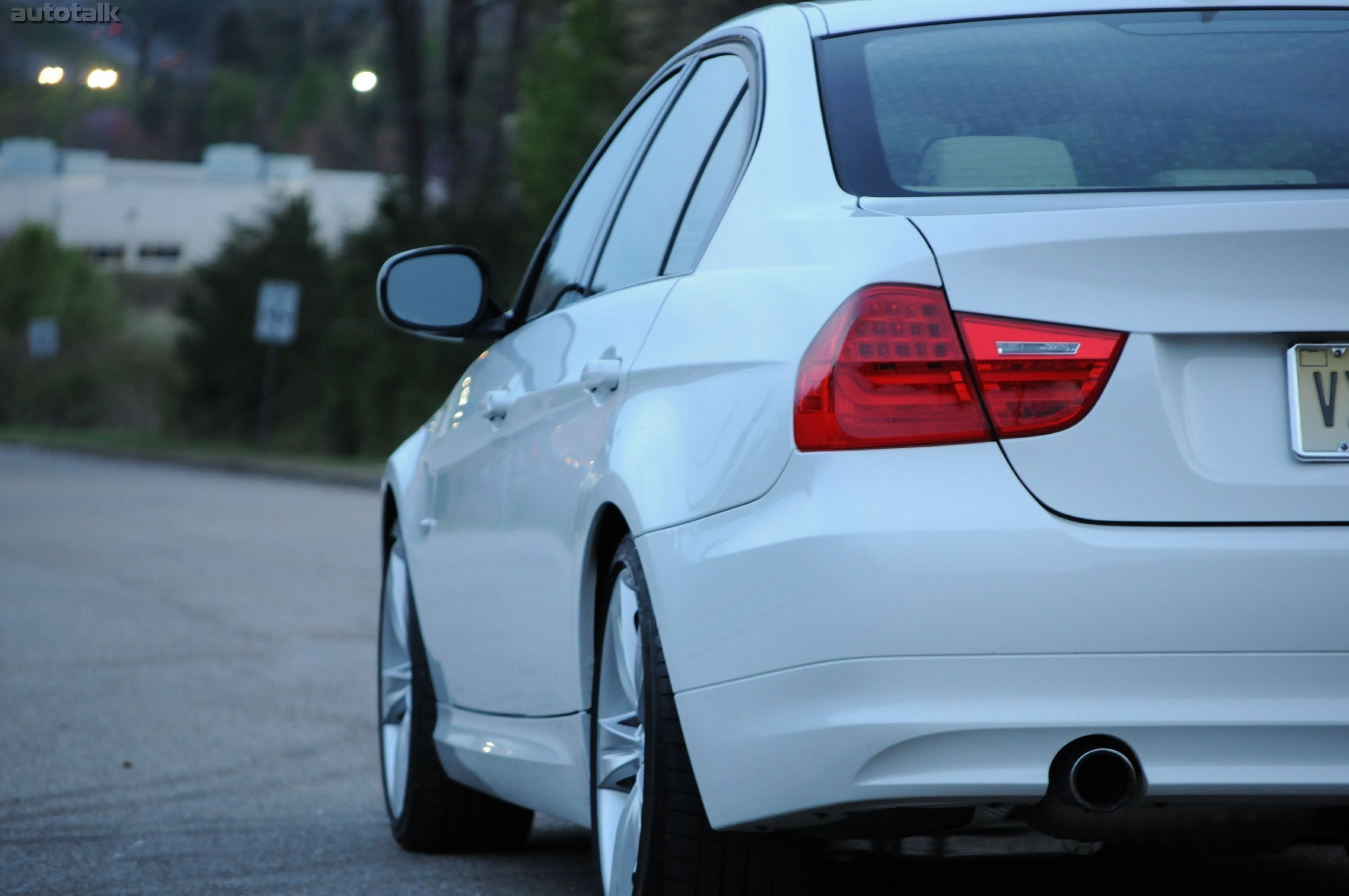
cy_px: 448
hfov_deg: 12.5
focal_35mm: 165
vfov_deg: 8.3
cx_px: 674
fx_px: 6176
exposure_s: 1/60
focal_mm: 110
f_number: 4.5
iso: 1000
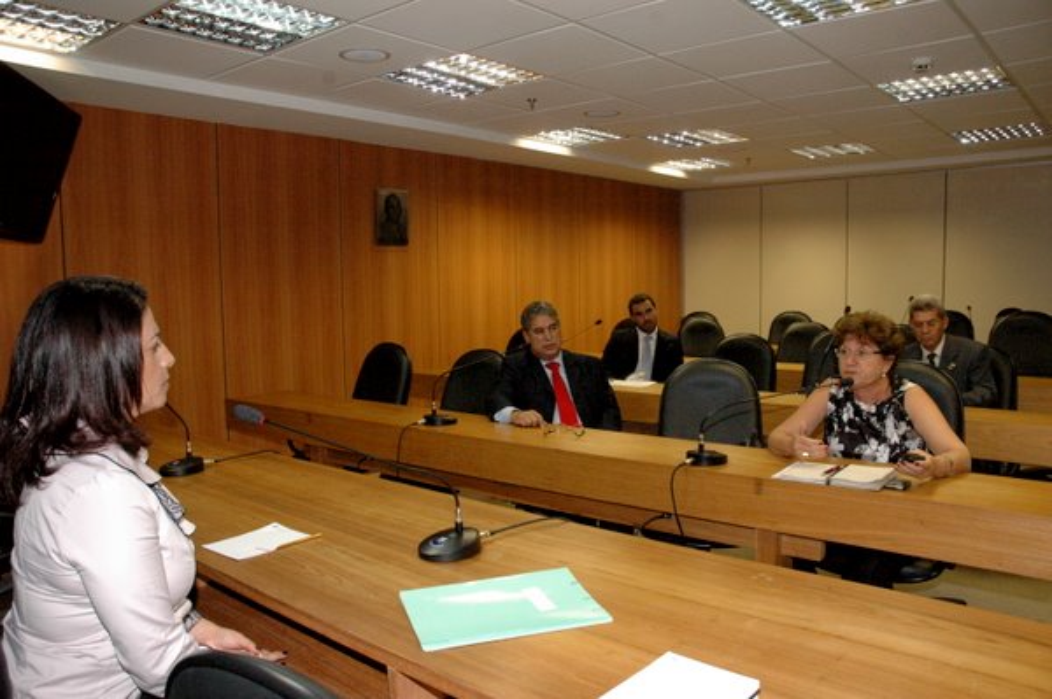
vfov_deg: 47.9
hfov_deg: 67.4
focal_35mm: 27
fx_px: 788
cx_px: 526
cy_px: 350
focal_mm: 18
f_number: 6.3
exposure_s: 1/60
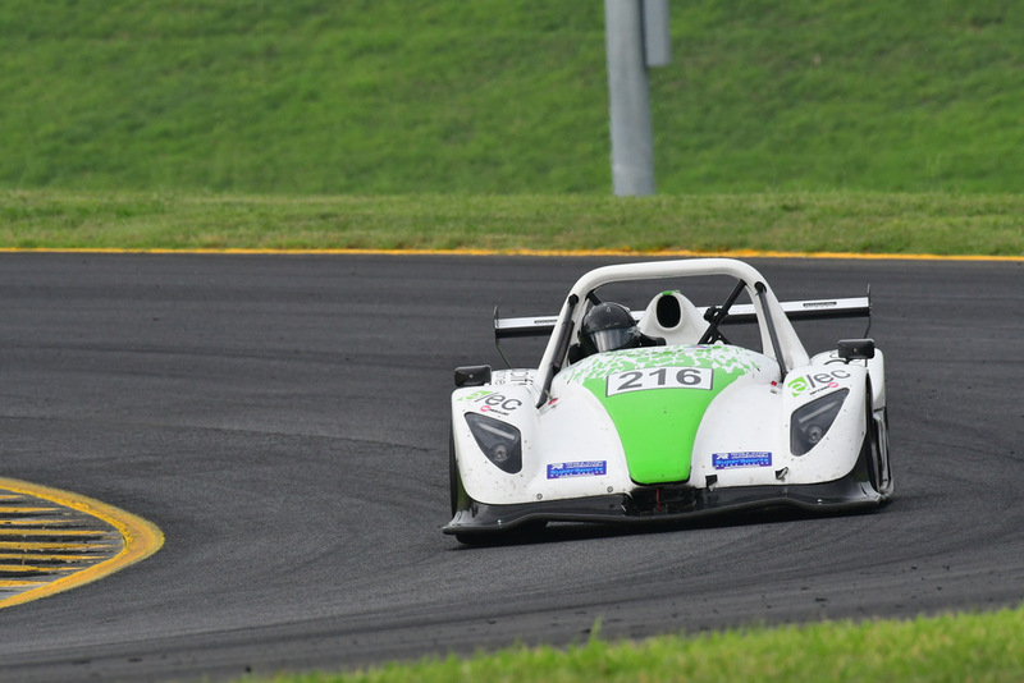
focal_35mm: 750
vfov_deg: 1.8
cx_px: 512
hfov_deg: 2.7
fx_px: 21340
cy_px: 342
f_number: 11
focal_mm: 500
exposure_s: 1/640
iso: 1250
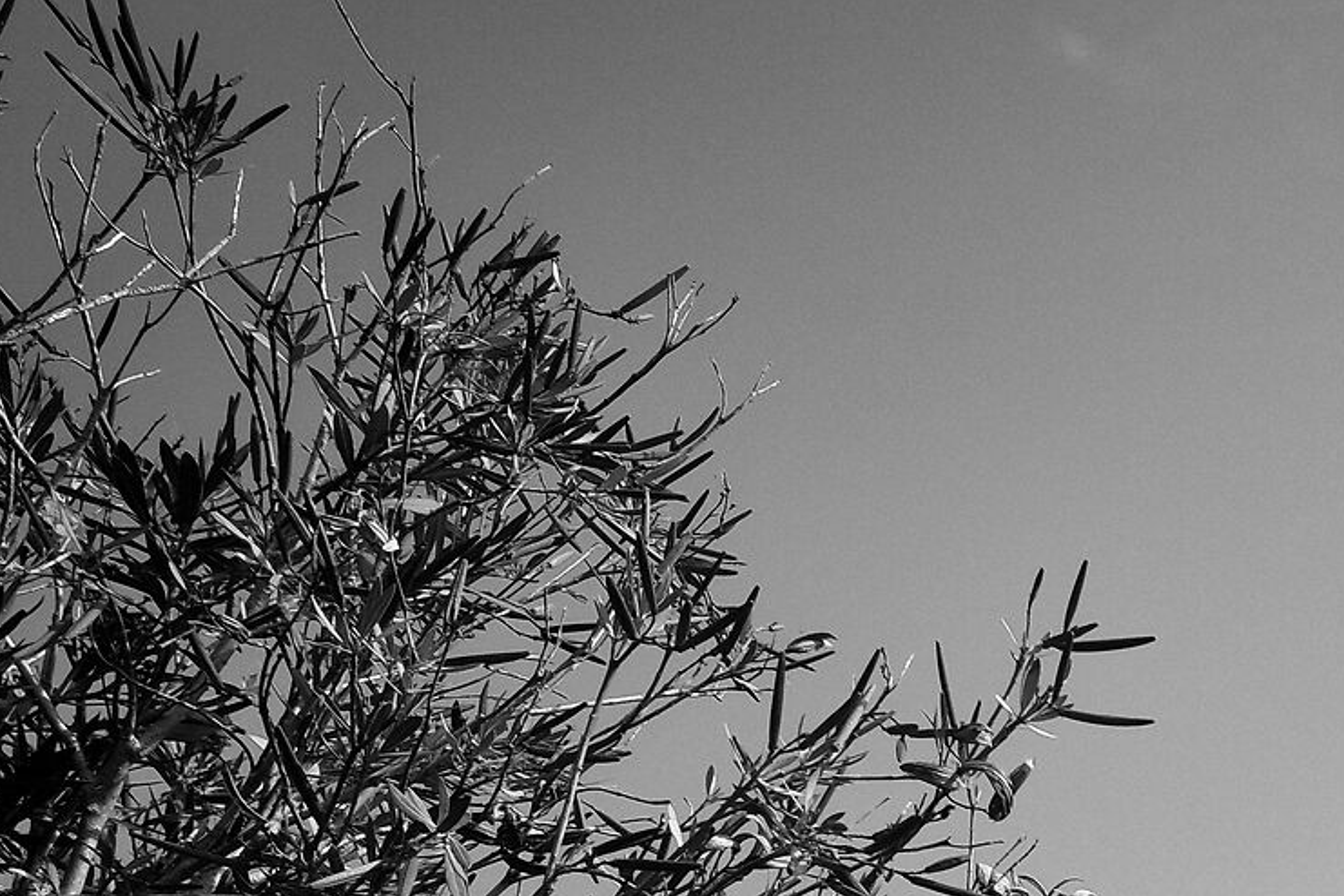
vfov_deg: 17.7
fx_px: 2538
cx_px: 1845
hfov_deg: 24.8
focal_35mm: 68
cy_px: 1391
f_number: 11
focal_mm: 14
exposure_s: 1/160
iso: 200
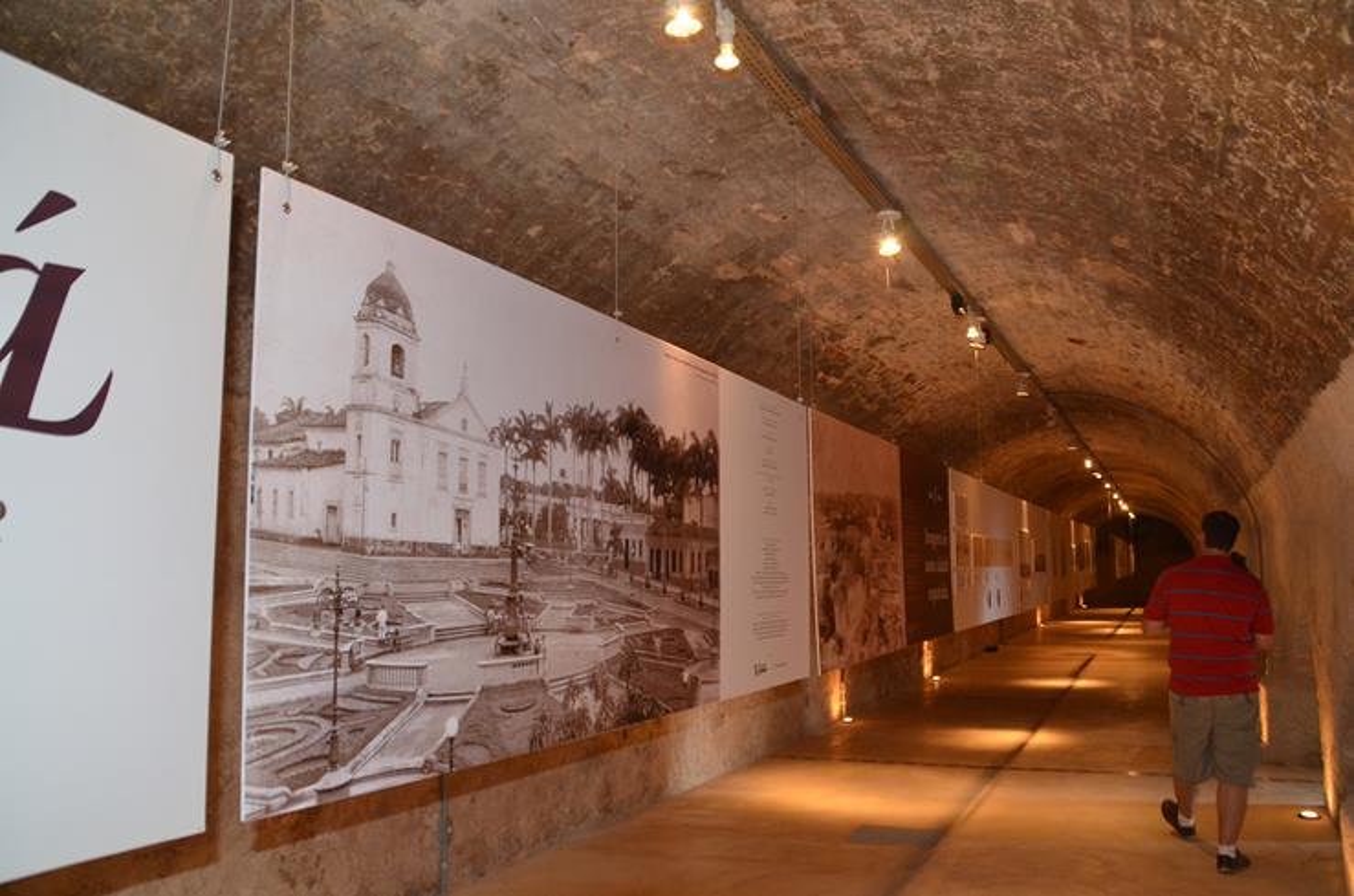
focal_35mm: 27
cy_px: 448
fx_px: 1013
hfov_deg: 67.5
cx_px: 677
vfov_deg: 47.7
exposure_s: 1/60
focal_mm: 18
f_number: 5.6
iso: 1600
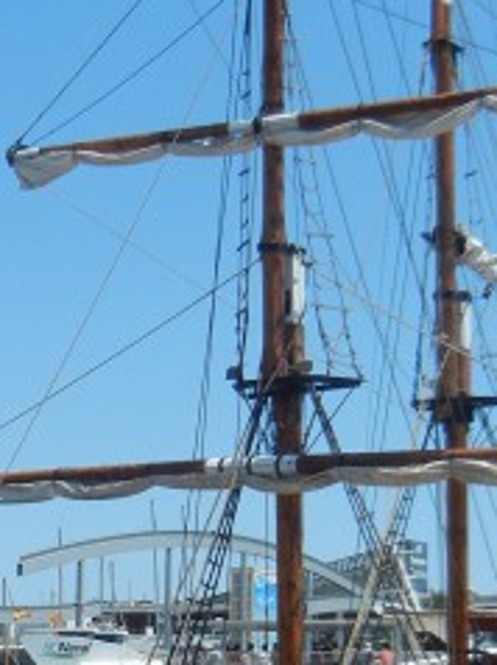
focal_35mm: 97
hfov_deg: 15.1
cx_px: 92
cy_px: 601
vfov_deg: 19.9
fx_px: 1860
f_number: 7
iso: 160
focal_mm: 5.4
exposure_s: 1/438
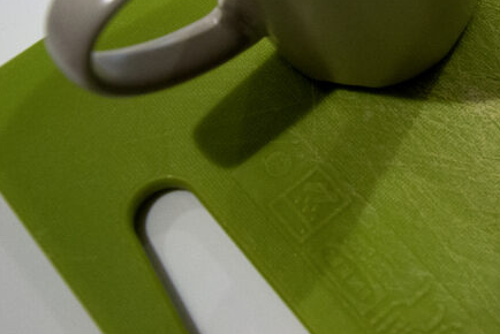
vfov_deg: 14.5
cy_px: -54
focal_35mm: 92
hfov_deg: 20.8
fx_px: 1279
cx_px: 578
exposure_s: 1/30
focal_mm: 26
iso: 400
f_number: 4
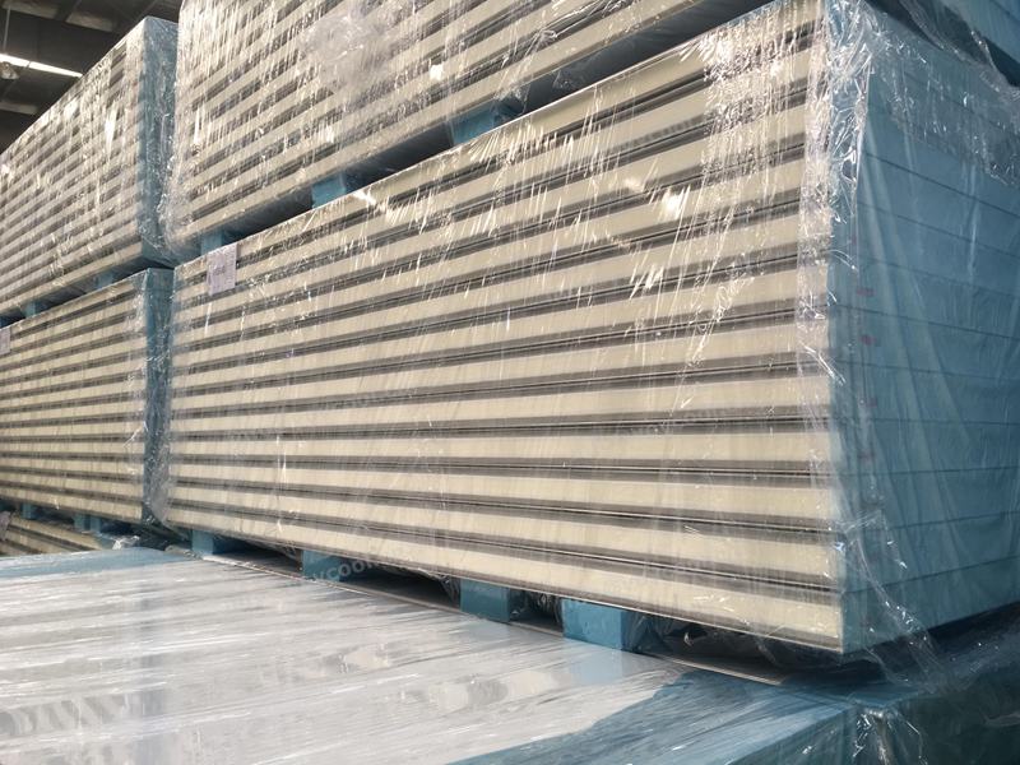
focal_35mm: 29
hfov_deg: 61.7
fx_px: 855
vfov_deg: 48.2
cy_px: 382
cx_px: 510
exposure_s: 1/100
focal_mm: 4.15
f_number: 2.2
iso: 32
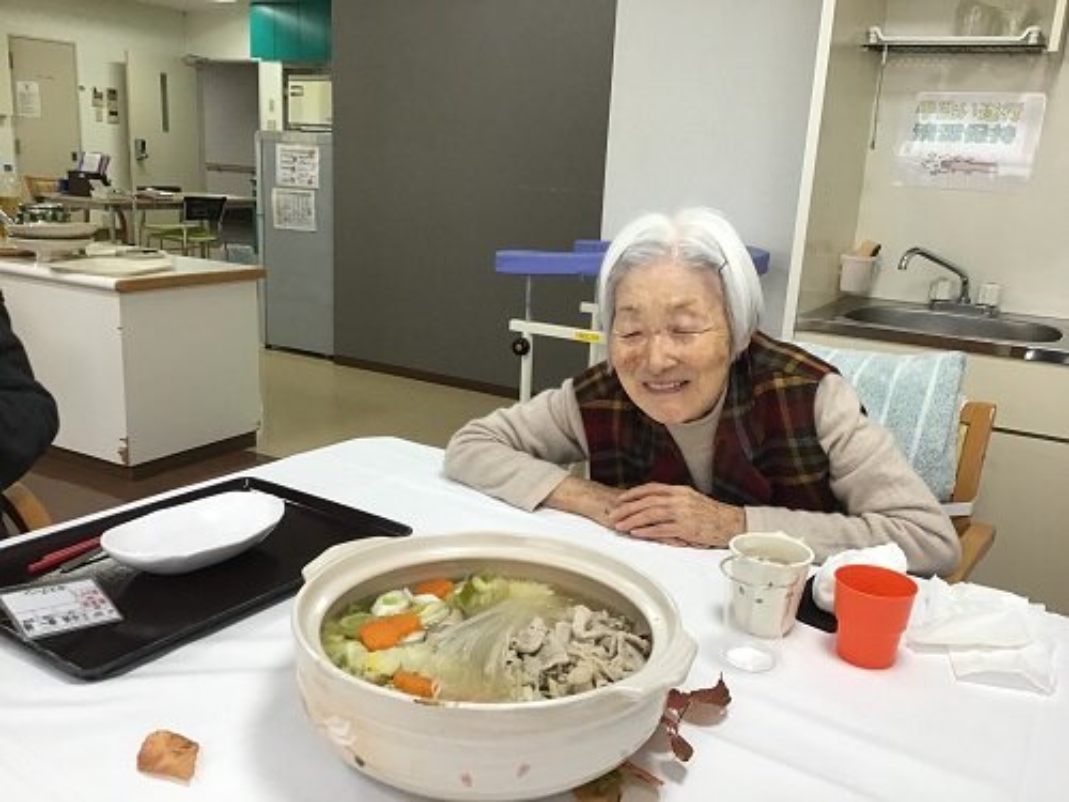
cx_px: 534
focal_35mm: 31
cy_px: 401
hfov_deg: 58.4
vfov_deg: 45.4
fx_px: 957
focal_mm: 3.3
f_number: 2.4
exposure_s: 1/30
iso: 25
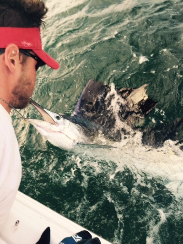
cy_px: 122
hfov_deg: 48.2
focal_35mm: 29
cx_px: 92
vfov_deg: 61.6
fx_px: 204
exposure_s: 1/250
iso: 32
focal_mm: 4.15
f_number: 2.2
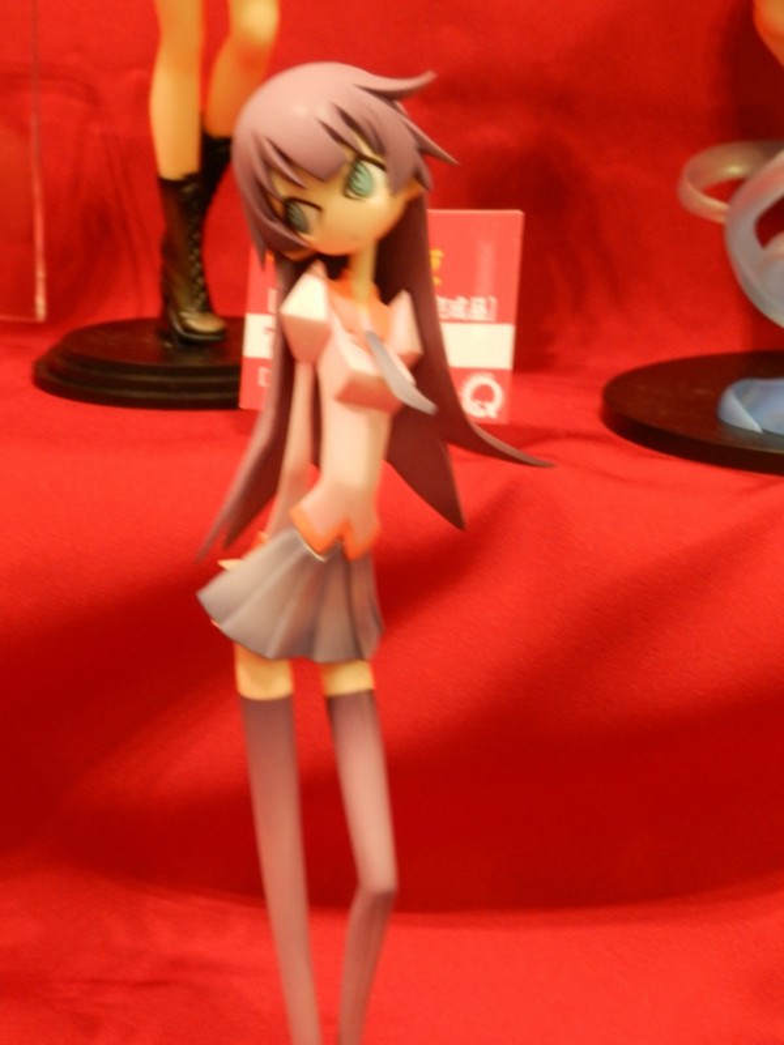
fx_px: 2295
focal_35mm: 76
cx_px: 392
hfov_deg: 19.4
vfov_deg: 25.7
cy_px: 522
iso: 400
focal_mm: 13.5
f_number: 4.8
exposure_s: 1/6
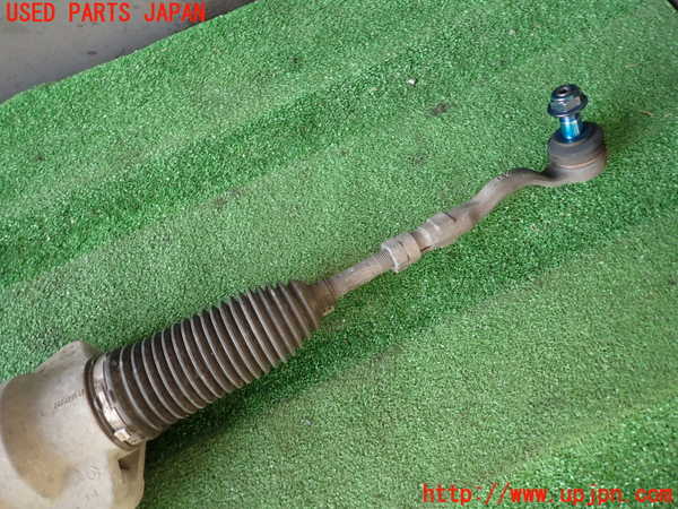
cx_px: 339
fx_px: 490
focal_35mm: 25
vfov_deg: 54.9
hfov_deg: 69.4
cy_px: 254
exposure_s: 1/40
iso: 200
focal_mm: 4.5
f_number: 2
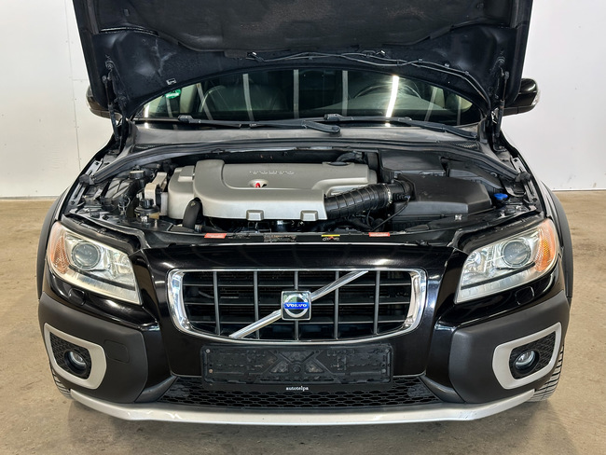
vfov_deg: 30.3
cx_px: 303
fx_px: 841
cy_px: 228
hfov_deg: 39.6
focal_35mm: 48
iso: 200
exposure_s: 1/35
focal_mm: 6.86
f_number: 1.8
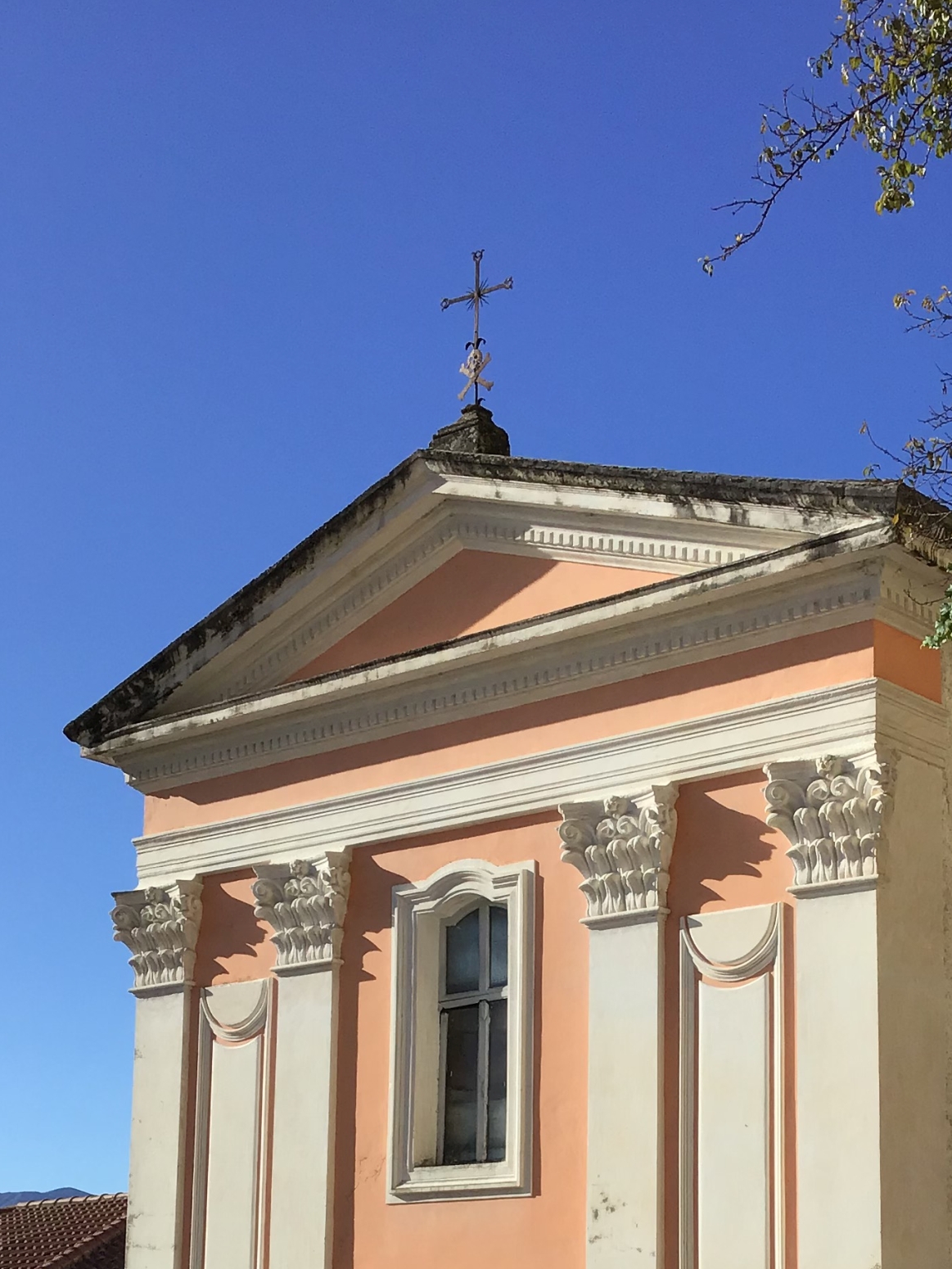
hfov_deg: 26.0
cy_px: 1056
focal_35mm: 56
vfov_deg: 33.1
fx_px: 2053
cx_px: 642
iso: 25
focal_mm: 3.3
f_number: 2.4
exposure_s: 1/1812
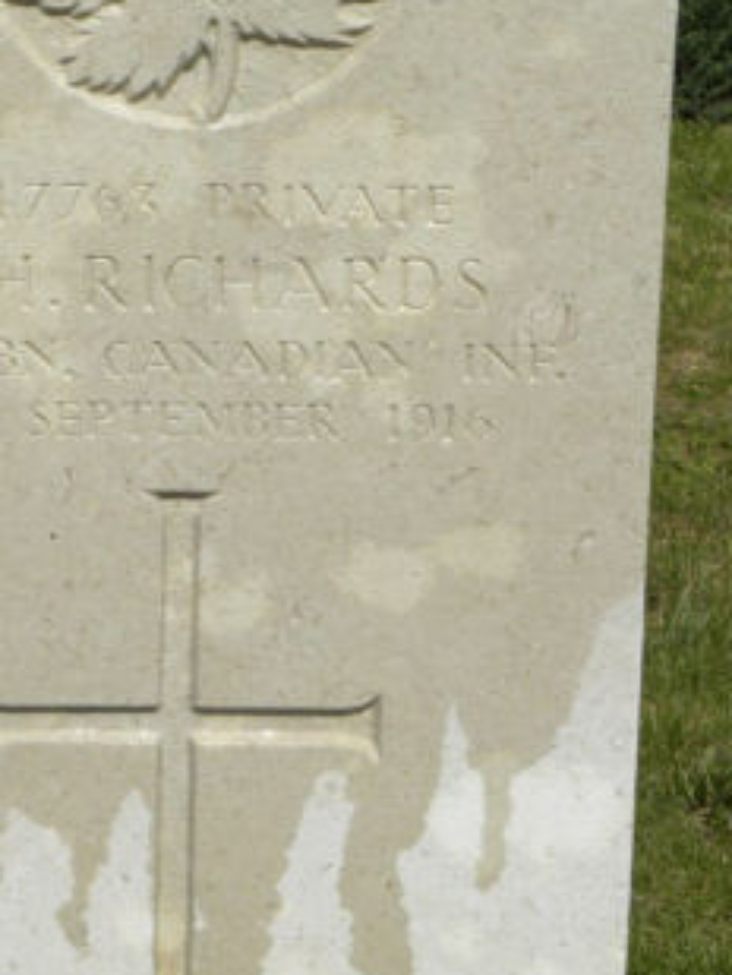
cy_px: 298
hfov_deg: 13.0
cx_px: 177
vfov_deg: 17.2
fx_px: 3212
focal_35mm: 114
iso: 64
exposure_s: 1/414
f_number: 6.3
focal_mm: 11.8
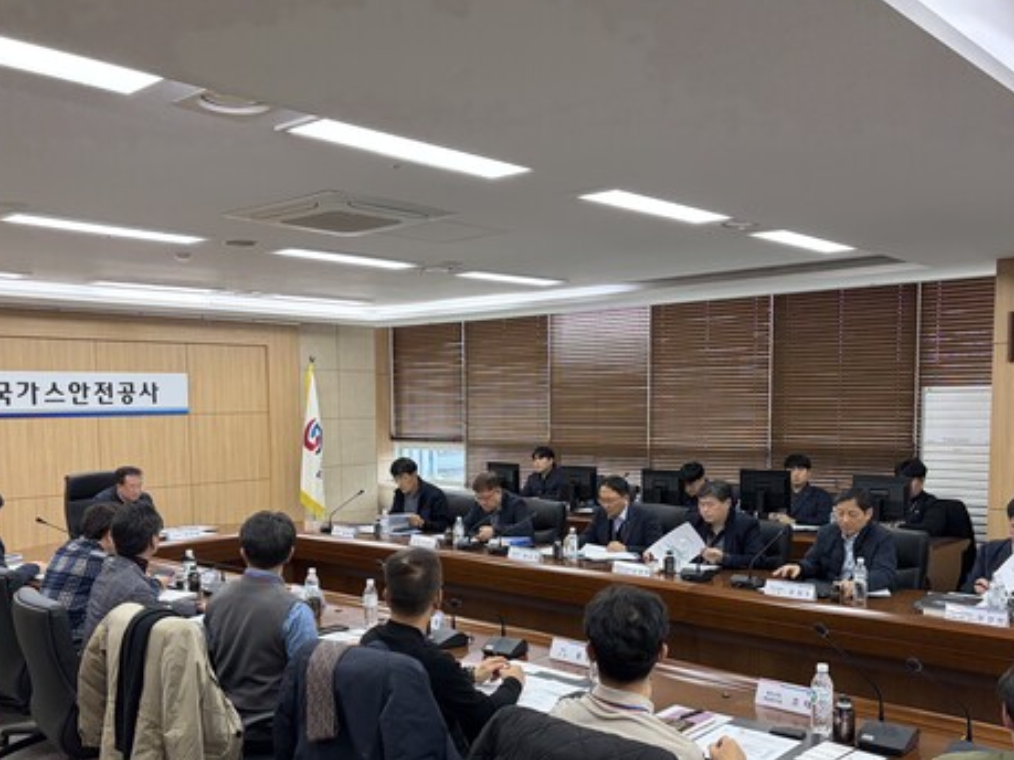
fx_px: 996
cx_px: 490
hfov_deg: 54.0
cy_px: 473
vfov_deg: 41.5
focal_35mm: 34
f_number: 1.6
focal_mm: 5.96
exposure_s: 1/120
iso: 160
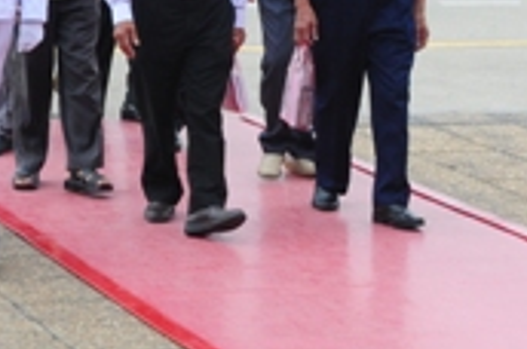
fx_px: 3068
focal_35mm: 210
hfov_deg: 9.8
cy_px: 77
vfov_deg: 6.5
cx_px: 323
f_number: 10
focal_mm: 32
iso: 200
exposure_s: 1/125
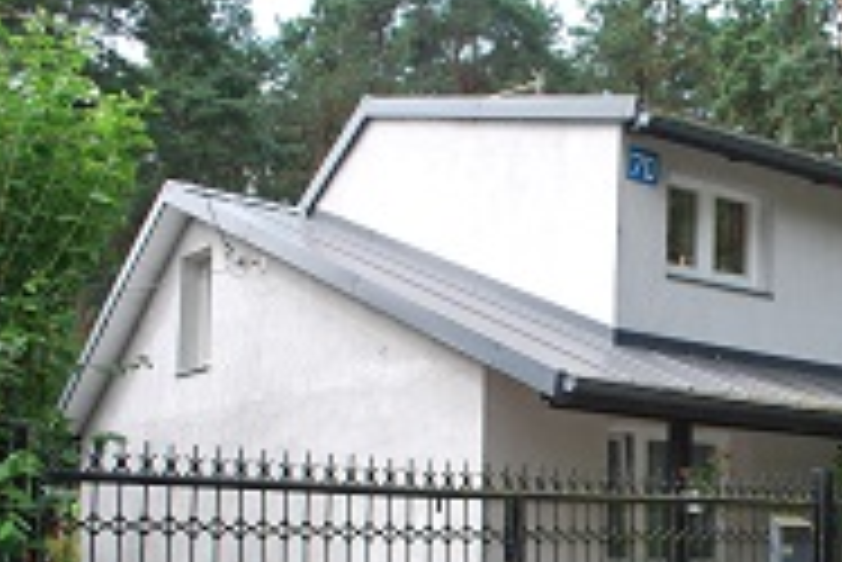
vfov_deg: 23.6
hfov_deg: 34.4
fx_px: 1311
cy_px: 495
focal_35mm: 56
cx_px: 684
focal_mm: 18
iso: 100
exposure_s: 1/200
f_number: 5
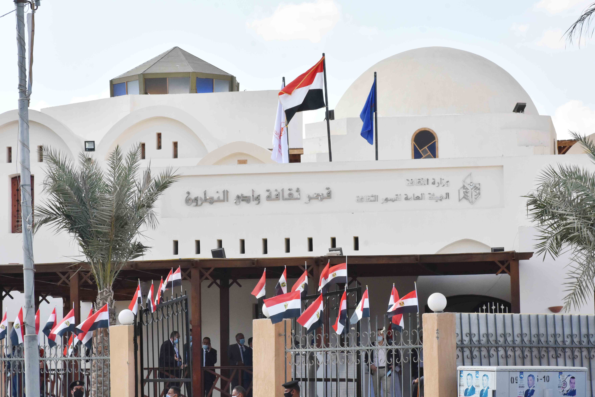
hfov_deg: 15.2
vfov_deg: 10.2
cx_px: 298
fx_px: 2231
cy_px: 198
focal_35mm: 135
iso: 800
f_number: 14
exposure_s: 1/800
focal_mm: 90
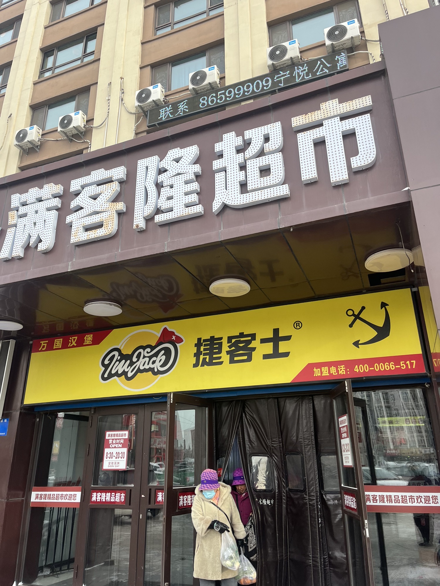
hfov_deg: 53.1
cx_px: 220
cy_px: 293
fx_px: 441
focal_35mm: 26
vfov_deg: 67.3
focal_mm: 5.1
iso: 50
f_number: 1.6
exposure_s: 1/558
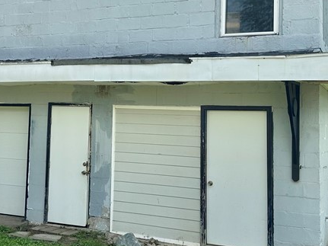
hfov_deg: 33.2
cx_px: 89
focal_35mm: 57
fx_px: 540
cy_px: 78
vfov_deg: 25.5
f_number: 1.78
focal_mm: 6.86
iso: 80
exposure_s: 1/2469
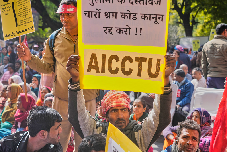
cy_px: 76
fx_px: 315
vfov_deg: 27.0
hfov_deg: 39.6
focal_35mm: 50
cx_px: 114
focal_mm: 50
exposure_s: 1/640
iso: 400
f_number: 5
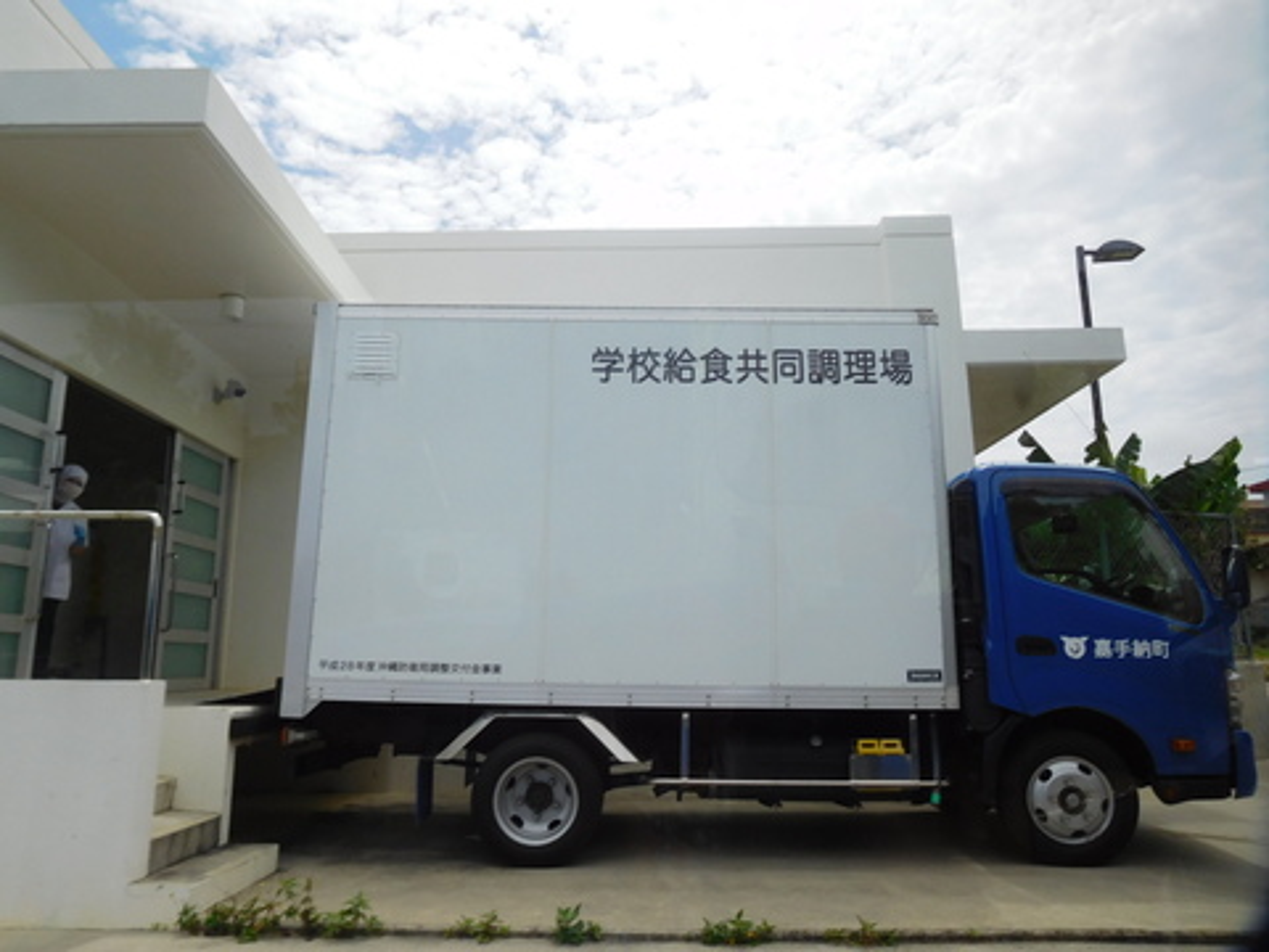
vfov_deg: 54.9
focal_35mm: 25
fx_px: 916
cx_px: 634
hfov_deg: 69.4
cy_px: 476
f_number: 3.4
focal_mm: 4.5
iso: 125
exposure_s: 1/250
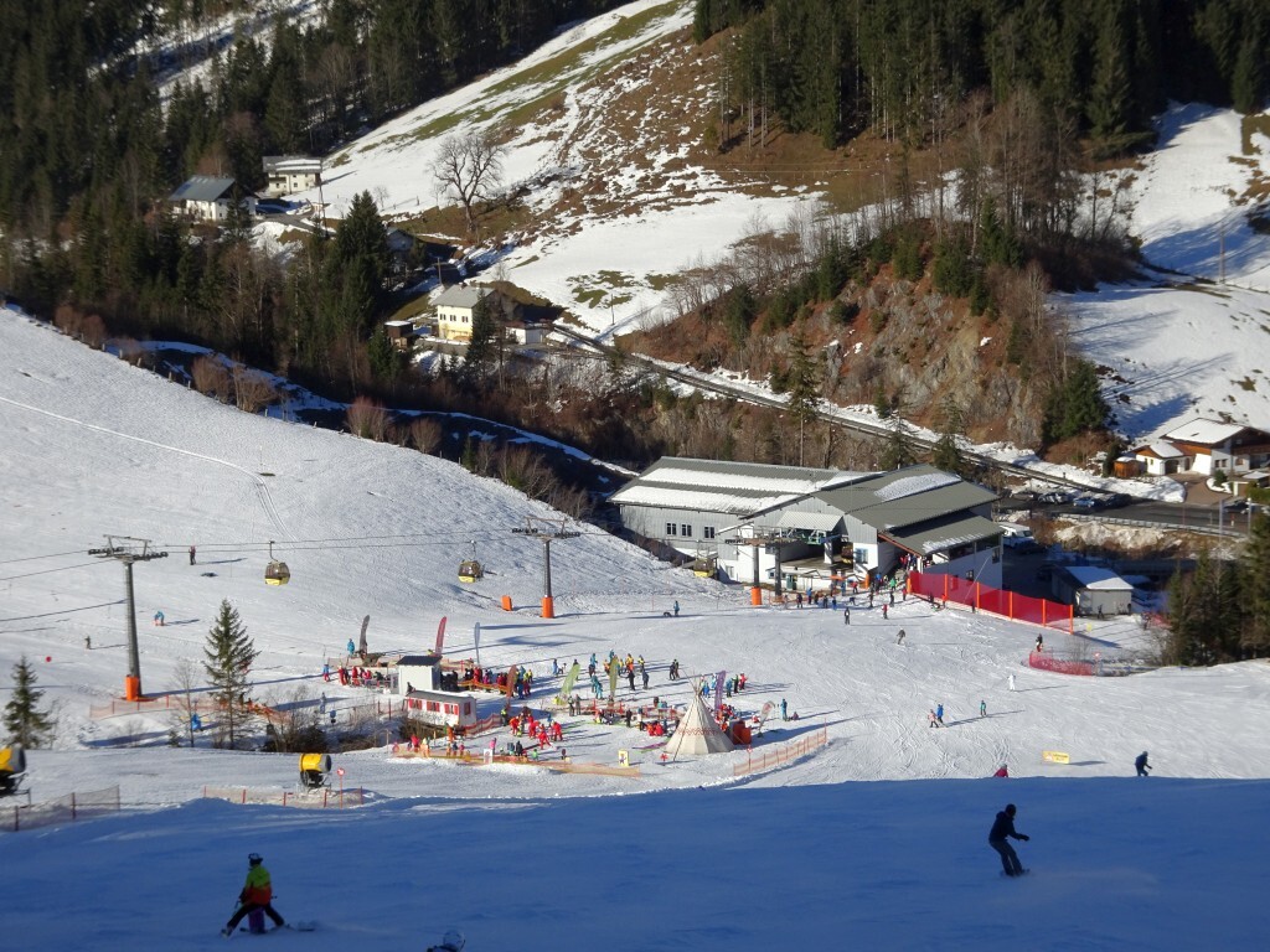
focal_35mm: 70
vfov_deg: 21.0
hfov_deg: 27.8
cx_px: 635
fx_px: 2568
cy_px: 476
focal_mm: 12.01
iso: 80
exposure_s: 1/800
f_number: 5
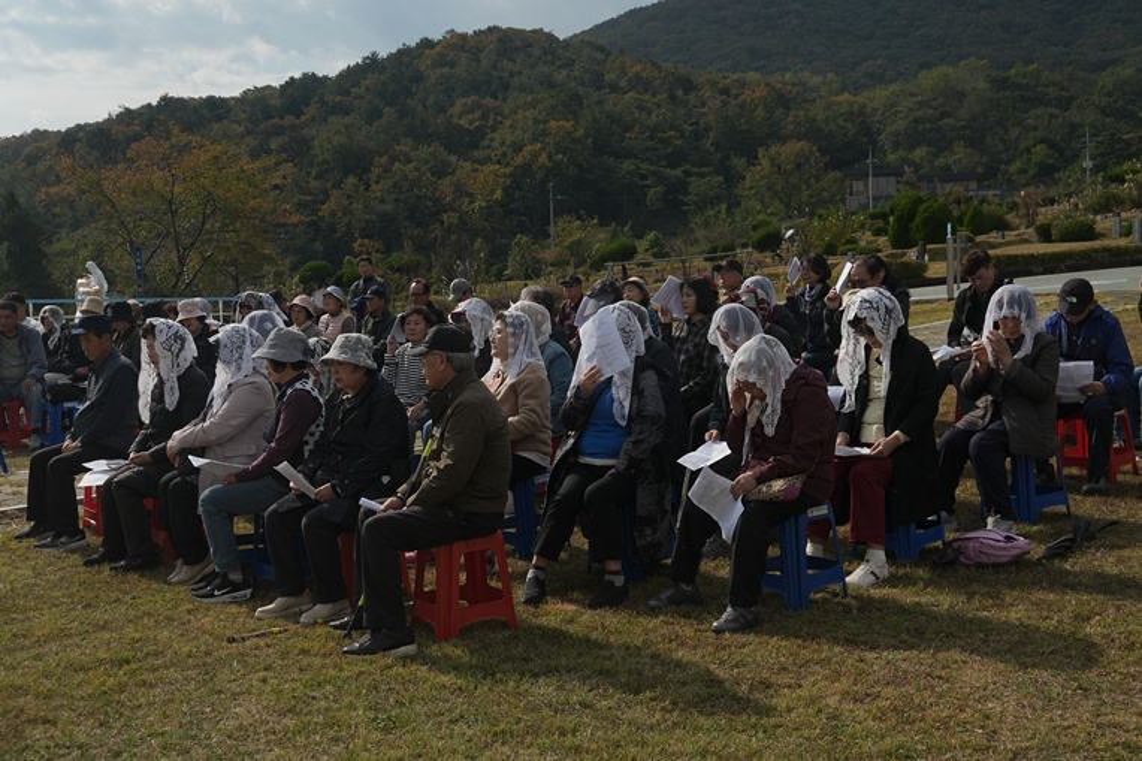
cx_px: 571
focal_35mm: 40
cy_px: 380
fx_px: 1284
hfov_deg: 47.9
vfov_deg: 33.0
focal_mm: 27
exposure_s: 1/500
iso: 100
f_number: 9
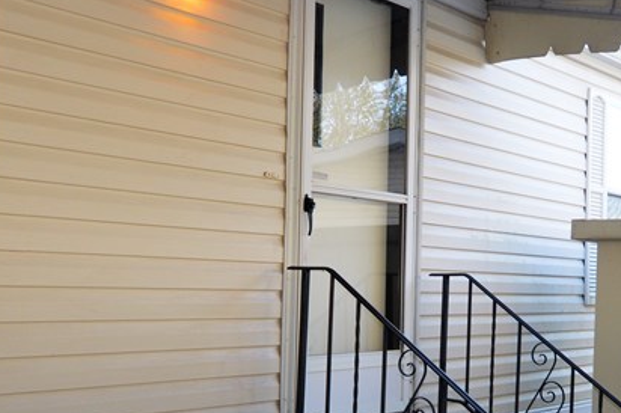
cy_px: 314
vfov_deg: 22.6
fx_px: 1022
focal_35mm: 59
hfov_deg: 33.5
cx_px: 418
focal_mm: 15
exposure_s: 1/160
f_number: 5
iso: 400
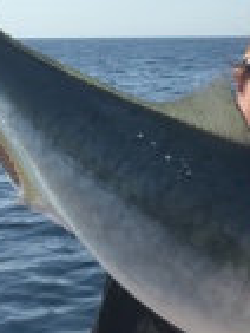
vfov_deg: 19.0
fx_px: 990
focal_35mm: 103
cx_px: 221
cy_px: 116
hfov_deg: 14.3
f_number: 2.2
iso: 25
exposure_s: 1/2262
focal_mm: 4.15
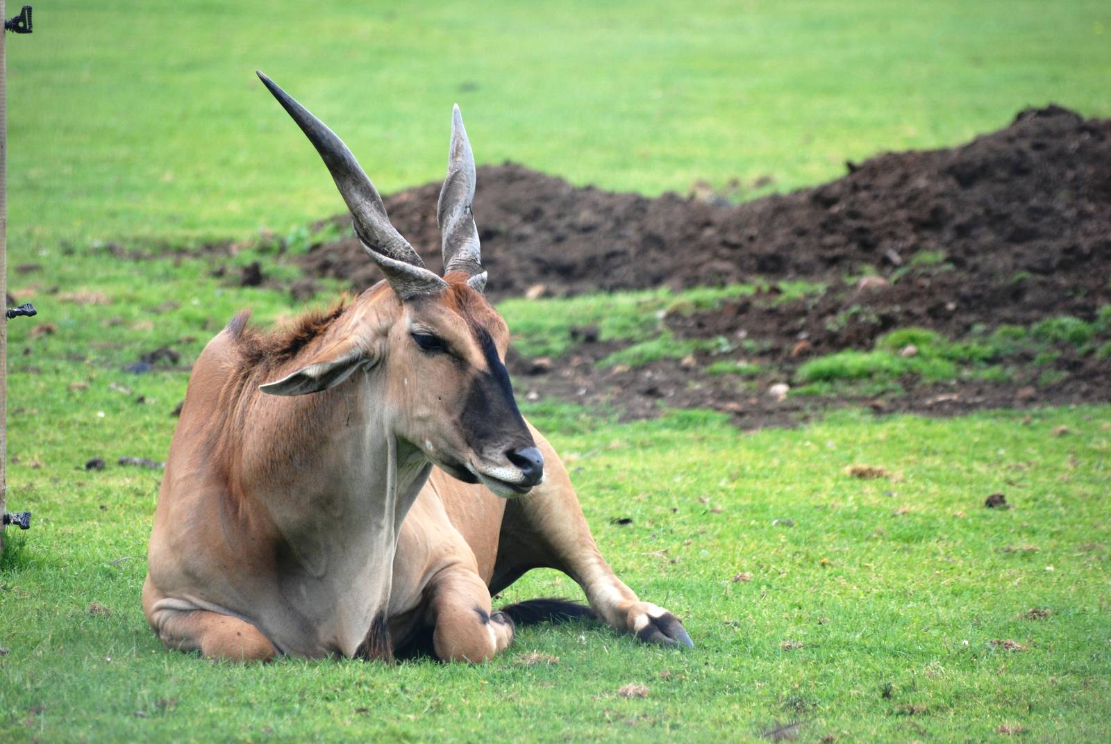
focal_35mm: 330
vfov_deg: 4.2
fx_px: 10196
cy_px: 372
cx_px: 556
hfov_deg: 6.2
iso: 250
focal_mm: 220
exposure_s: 1/500
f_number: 5.3
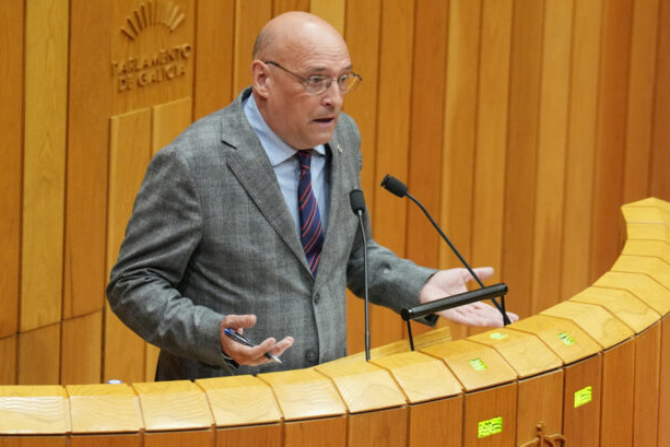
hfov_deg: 9.1
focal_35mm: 227
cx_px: 331
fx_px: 4225
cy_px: 200
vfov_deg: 6.1
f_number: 3.5
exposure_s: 1/400
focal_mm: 200
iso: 2500
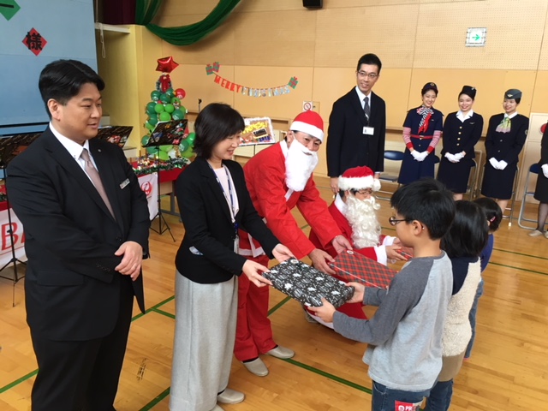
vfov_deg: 48.2
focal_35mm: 29
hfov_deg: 61.7
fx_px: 459
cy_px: 206
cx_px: 274
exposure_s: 1/30
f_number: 2.2
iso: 80
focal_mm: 4.15
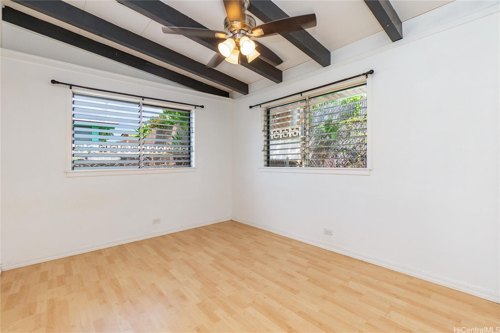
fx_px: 208
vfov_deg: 77.3
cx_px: 250
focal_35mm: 15
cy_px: 166
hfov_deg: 100.4
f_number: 8
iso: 100
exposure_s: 1/25
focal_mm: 10
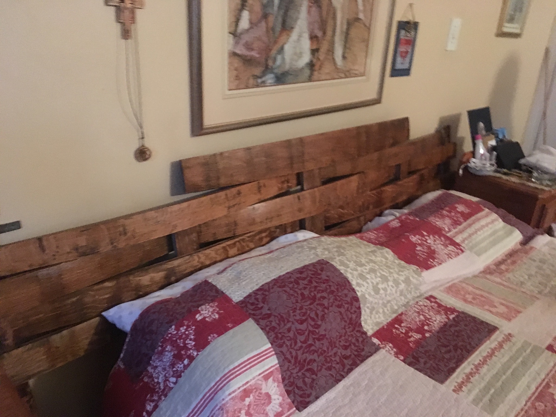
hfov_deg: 61.7
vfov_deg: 48.2
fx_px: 466
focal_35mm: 29
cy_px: 208
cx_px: 278
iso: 800
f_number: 2.2
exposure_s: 1/17
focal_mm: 4.15
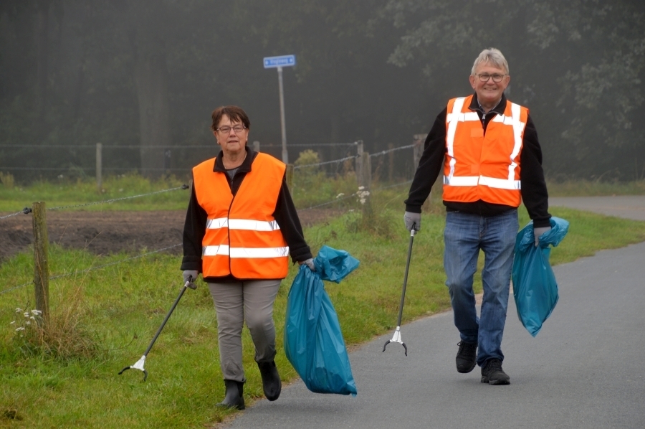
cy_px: 214
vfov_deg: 6.8
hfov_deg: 10.2
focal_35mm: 202
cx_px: 322
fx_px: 3624
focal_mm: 135
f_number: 6
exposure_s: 1/125
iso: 100
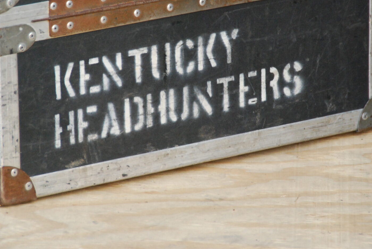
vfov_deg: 3.1
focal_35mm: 438
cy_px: 78
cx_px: 196
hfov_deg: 4.7
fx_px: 4531
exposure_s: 1/80
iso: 800
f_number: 5.6
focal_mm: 200
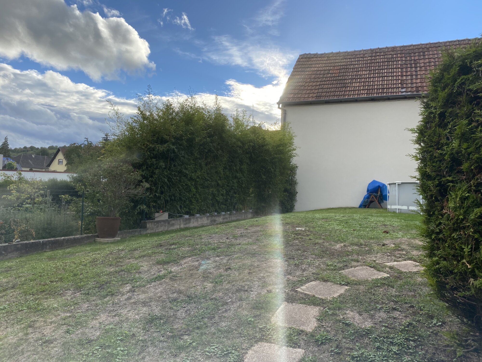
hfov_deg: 67.3
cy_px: 181
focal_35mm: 26
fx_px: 362
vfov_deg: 53.1
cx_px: 241
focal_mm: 4.25
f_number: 1.8
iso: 32
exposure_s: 1/1898
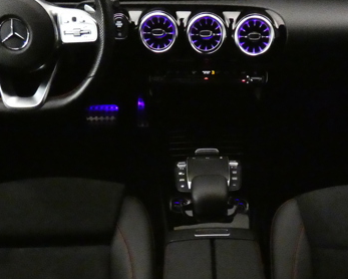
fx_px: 464
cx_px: 207
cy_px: 193
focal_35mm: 45
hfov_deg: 41.0
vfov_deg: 33.1
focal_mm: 3.6
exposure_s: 1/50
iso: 3200
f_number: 2.8
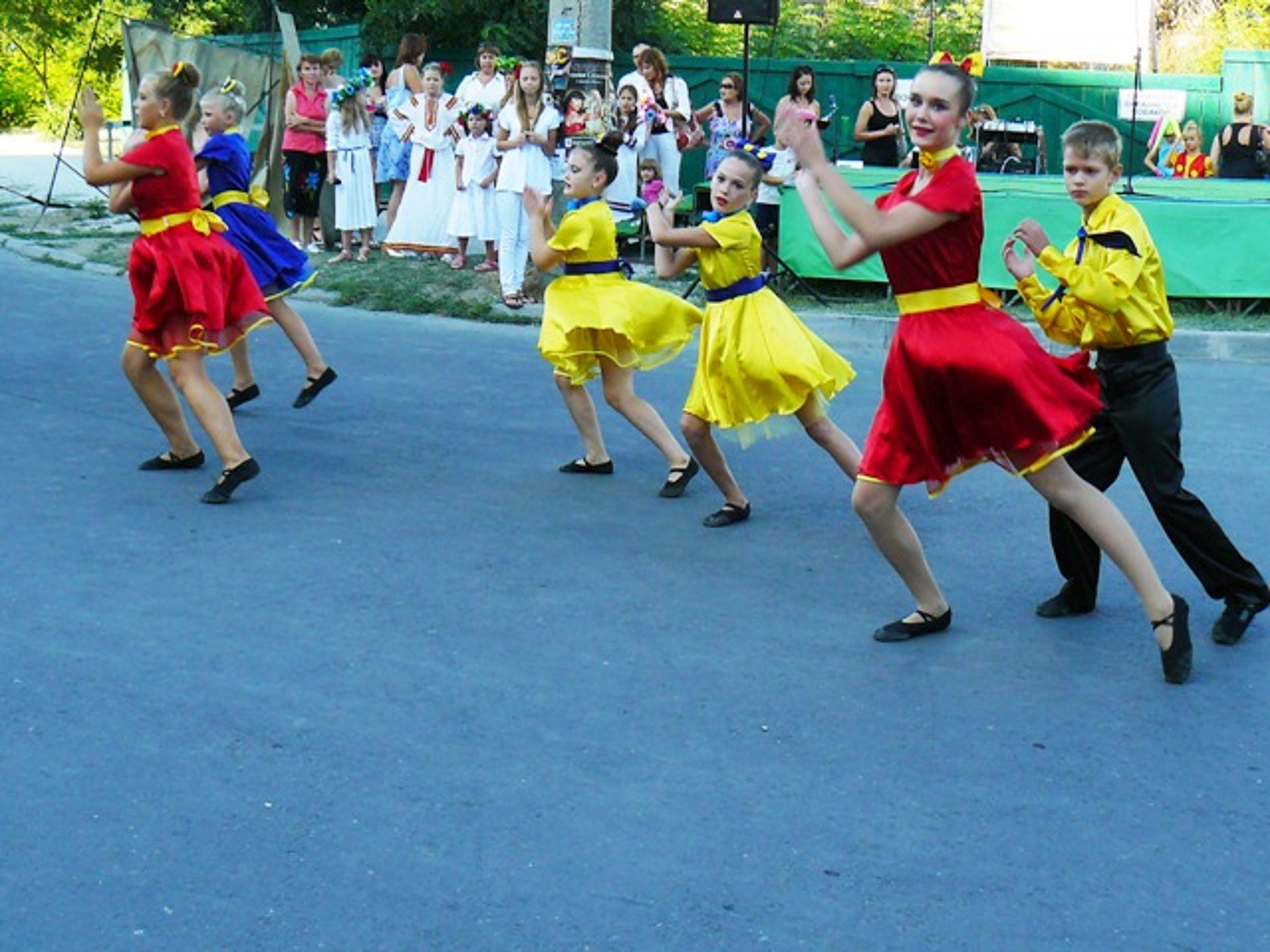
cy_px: 476
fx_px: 1321
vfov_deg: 39.7
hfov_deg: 51.4
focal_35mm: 36
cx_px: 635
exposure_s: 1/160
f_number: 4
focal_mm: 6
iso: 100
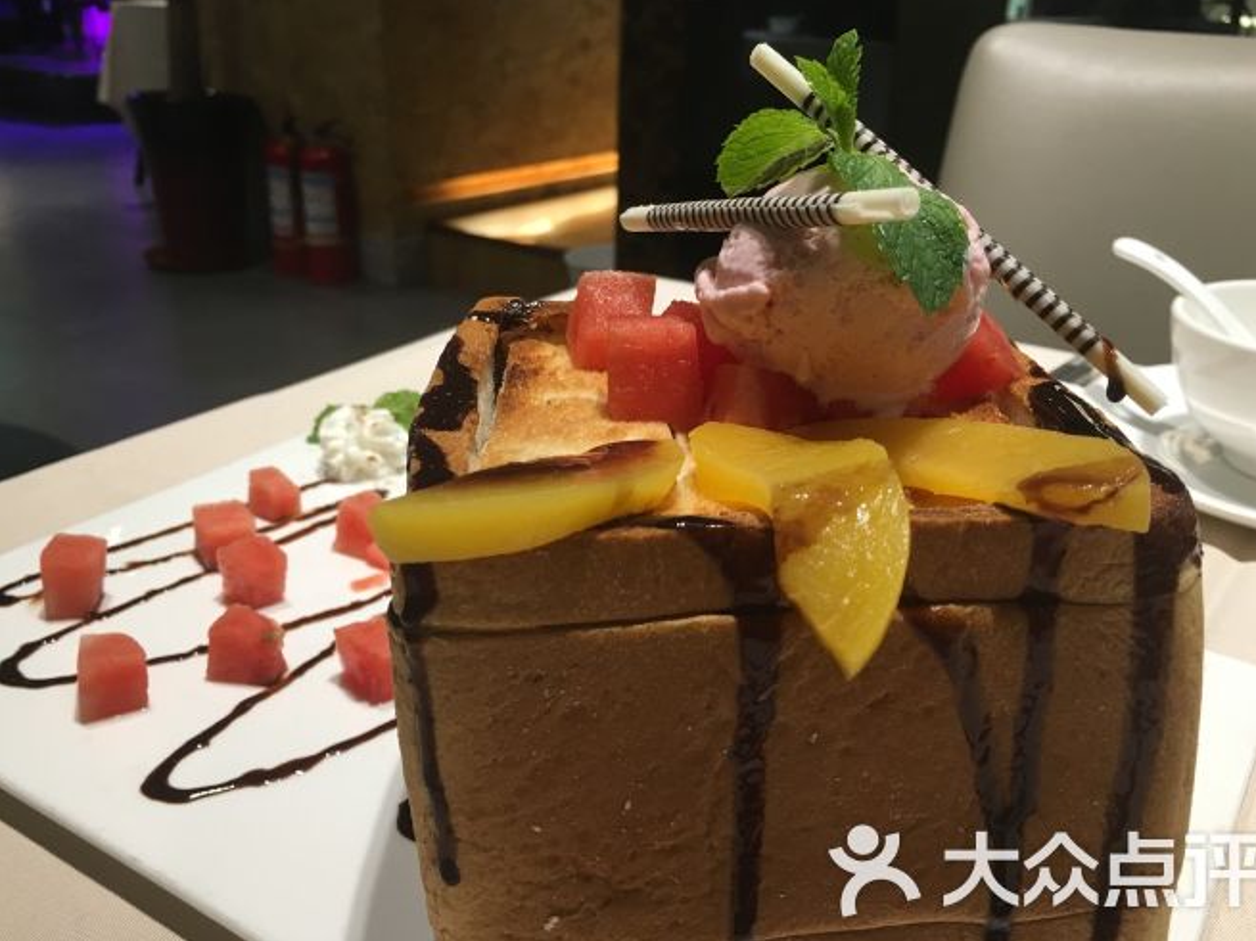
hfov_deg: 58.4
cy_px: 467
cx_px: 639
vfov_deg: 45.4
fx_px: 1125
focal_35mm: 31
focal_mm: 4.15
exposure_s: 1/33
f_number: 2.2
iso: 50
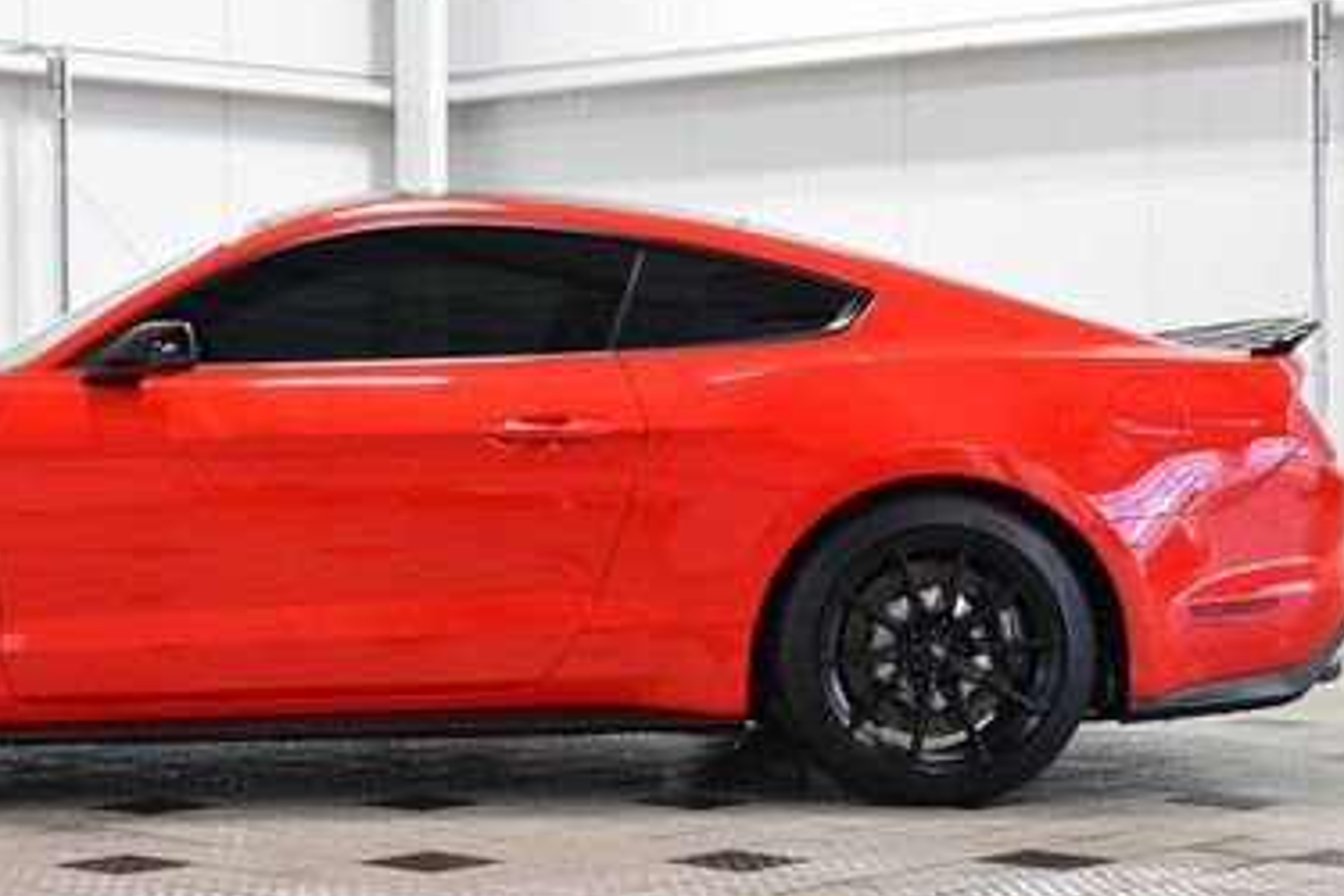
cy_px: 511
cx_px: 333
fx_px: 3248
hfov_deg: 23.1
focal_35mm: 87
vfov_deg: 15.7
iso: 1600
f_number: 5
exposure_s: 1/60
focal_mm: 34
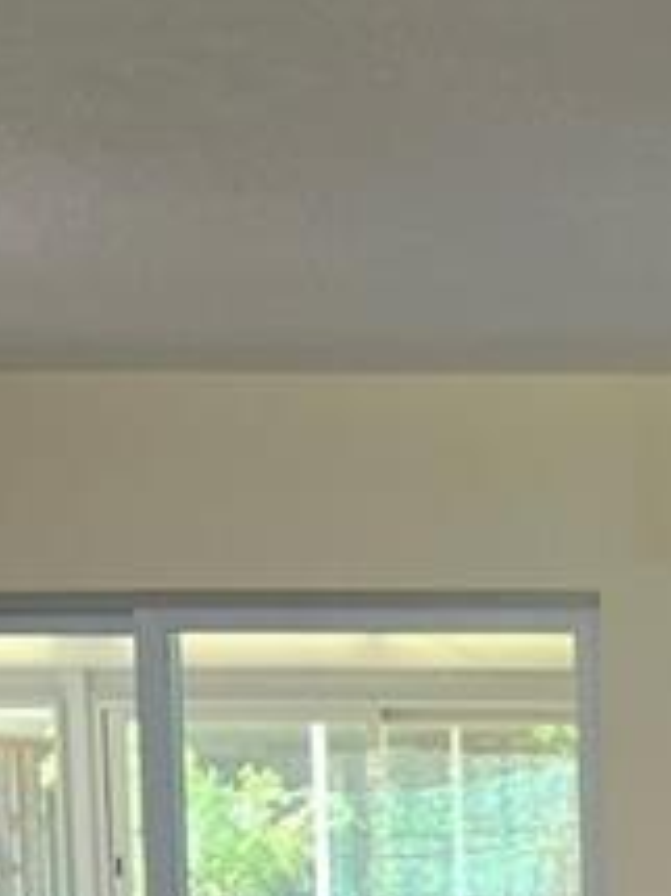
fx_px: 3751
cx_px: 1442
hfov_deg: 9.4
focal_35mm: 145
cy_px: 1225
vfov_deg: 13.1
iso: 80
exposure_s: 1/60
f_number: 1.5
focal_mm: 5.7
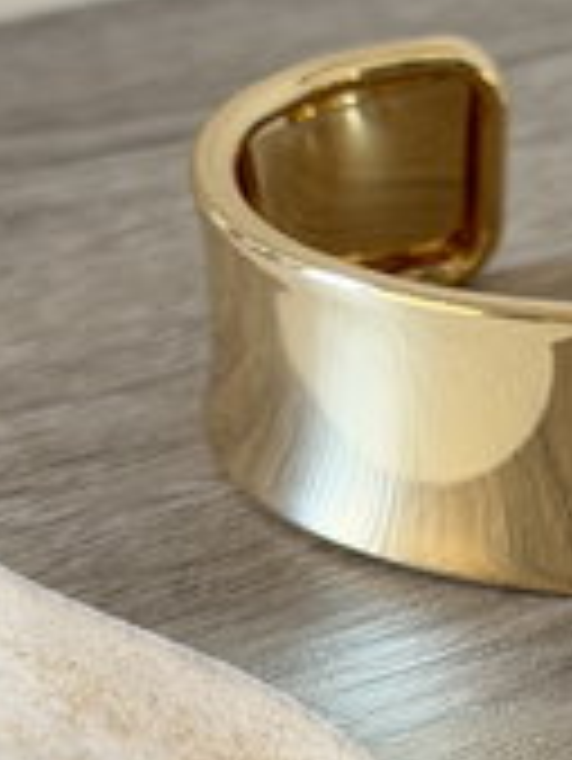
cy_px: 277
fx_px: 3323
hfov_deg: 9.7
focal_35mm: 151
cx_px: 734
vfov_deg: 13.1
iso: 125
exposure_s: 1/60
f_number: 1.78
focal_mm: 6.76
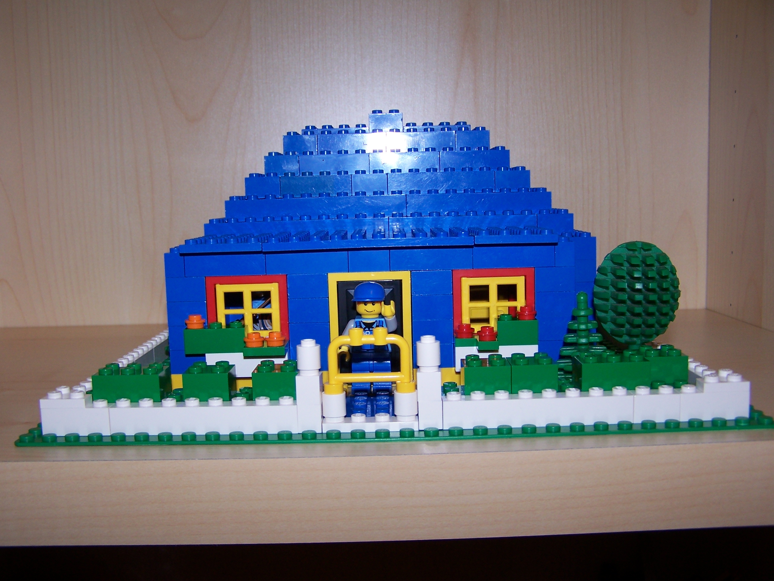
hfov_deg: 49.0
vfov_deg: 37.7
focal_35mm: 38
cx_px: 387
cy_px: 290
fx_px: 850
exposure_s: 1/60
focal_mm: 6.3
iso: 80
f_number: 2.8
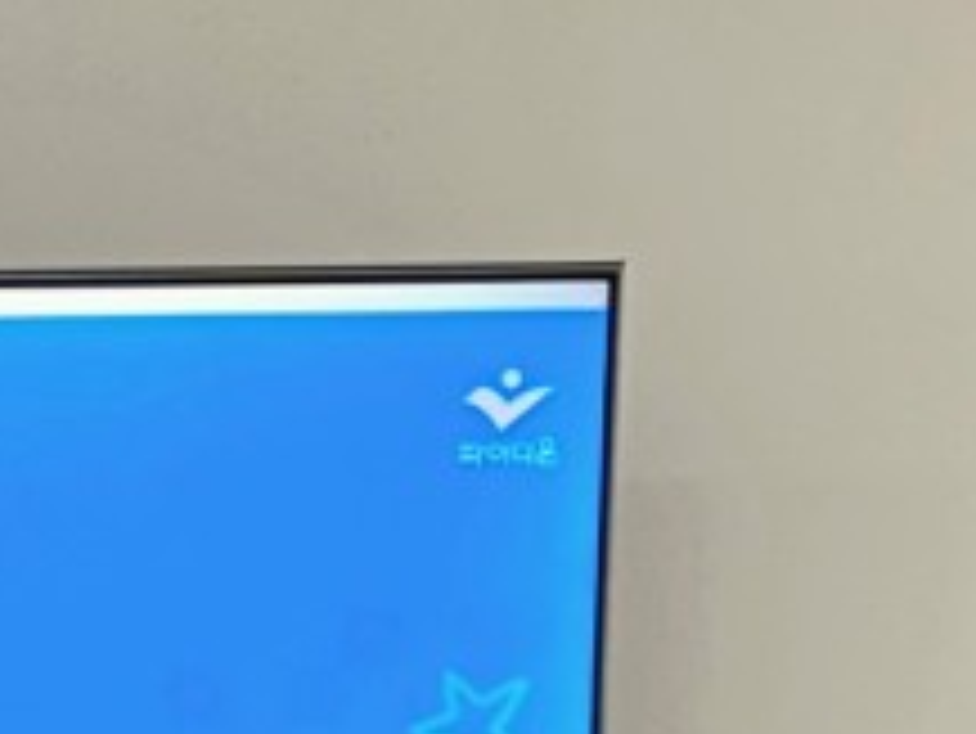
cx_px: -607
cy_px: 1432
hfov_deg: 6.9
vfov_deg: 5.2
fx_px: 7984
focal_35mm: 283
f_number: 1.78
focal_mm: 6.86
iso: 64
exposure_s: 1/60
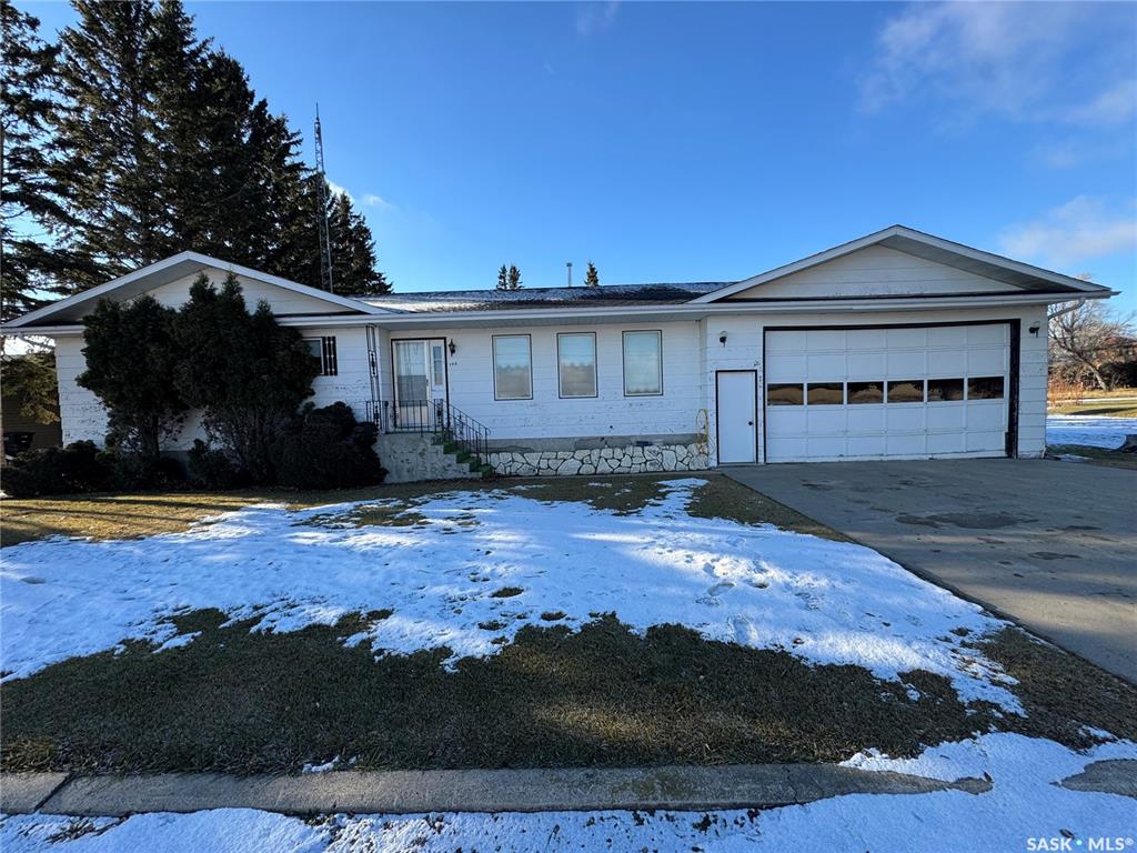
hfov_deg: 102.1
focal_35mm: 14
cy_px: 426
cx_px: 568
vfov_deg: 85.7
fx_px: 460
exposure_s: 1/812
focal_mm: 2.22
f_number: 2.2
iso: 40
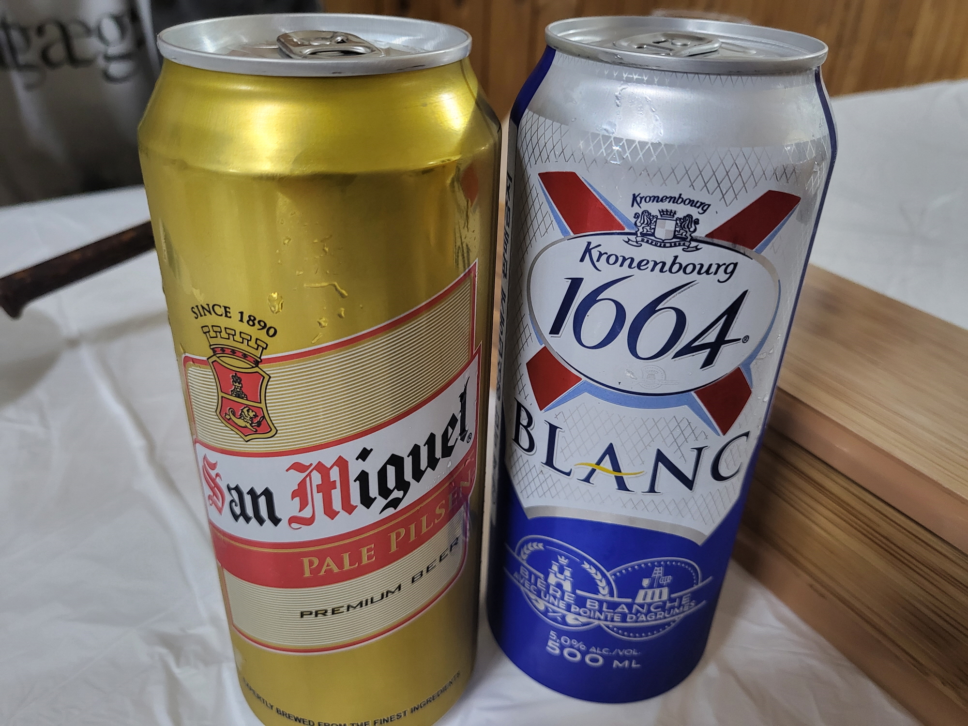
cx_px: 484
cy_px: 363
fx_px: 727
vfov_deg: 53.1
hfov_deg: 67.3
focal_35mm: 26
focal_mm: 4.25
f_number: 1.8
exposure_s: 1/40
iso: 400
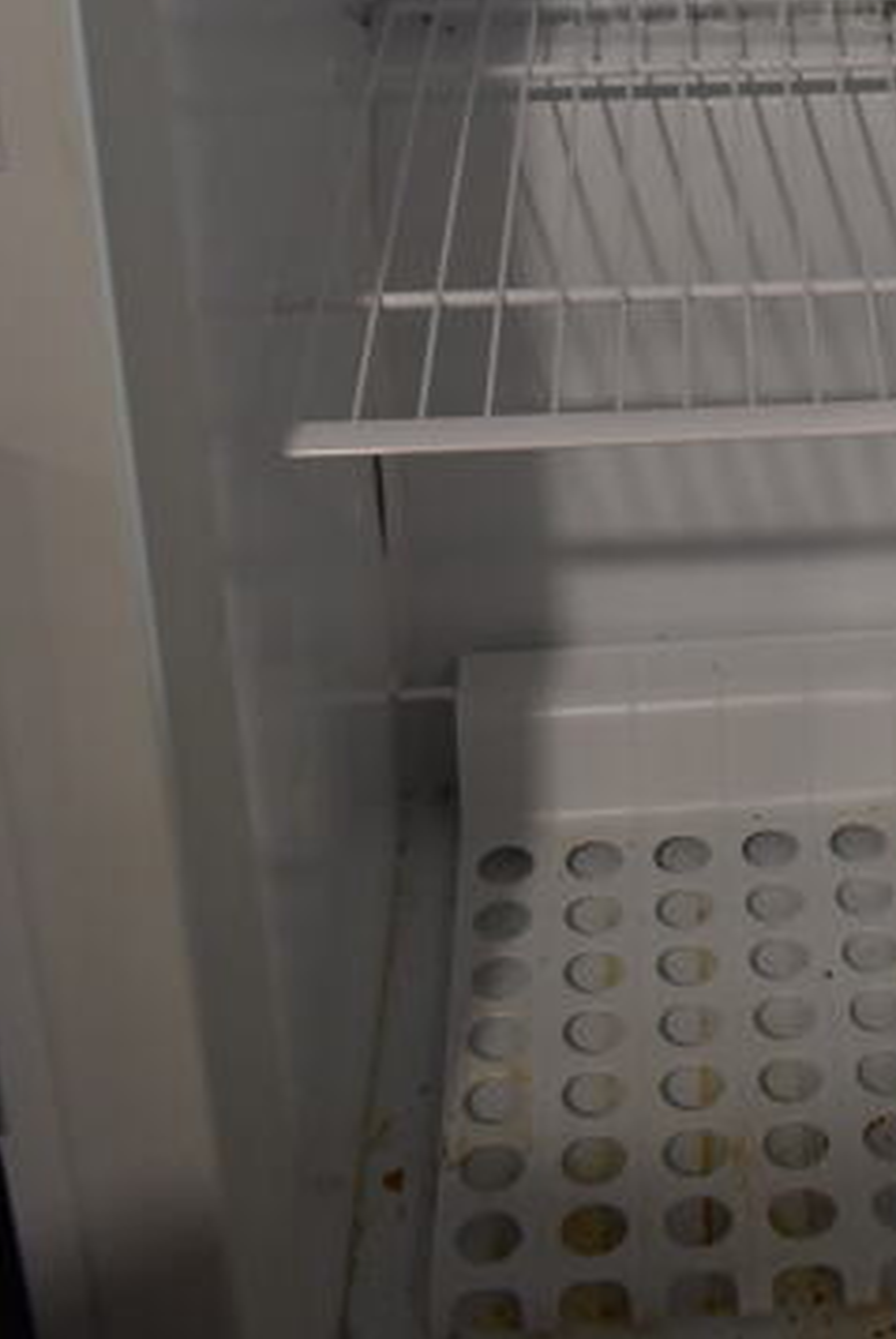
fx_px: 2568
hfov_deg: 19.1
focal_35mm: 69
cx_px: 956
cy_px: -152
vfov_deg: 26.7
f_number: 3.5
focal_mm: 18
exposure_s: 1/125
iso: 800
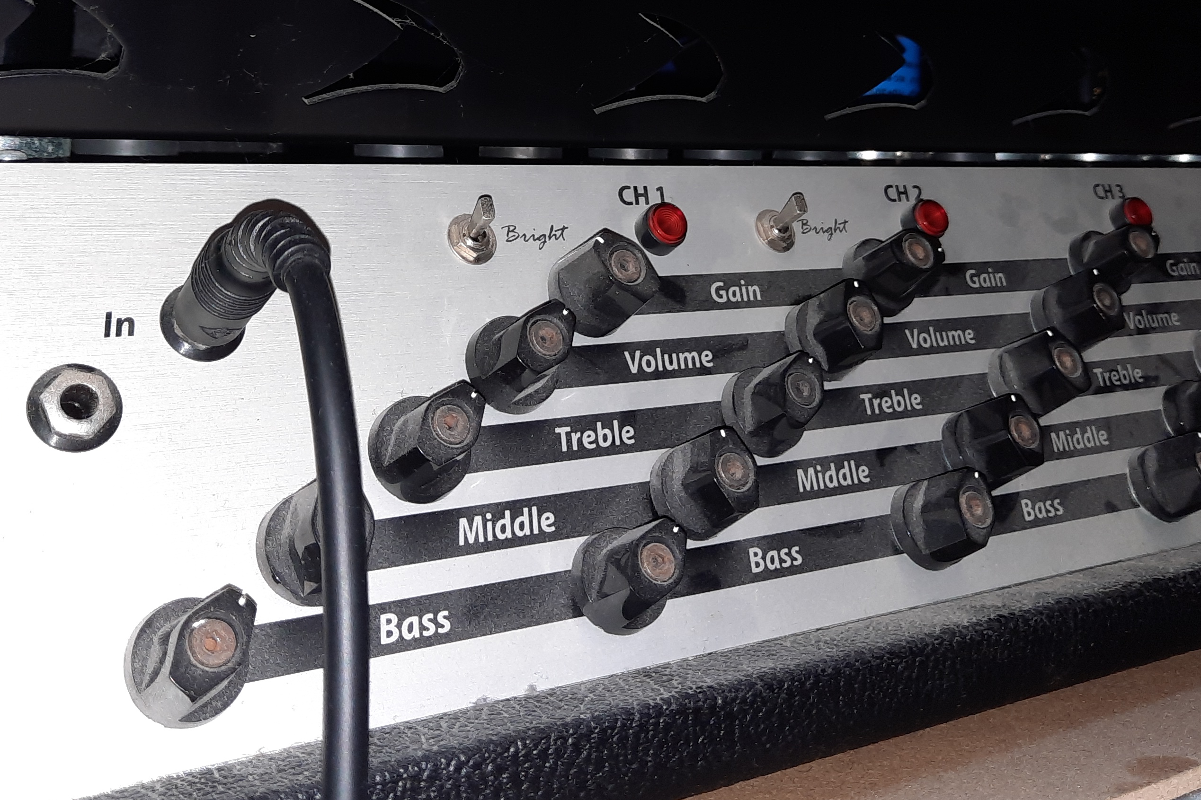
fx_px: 1368
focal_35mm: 41
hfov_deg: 47.4
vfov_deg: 31.6
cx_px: 572
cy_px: 139
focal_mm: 4.6
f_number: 2
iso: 1000
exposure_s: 1/20
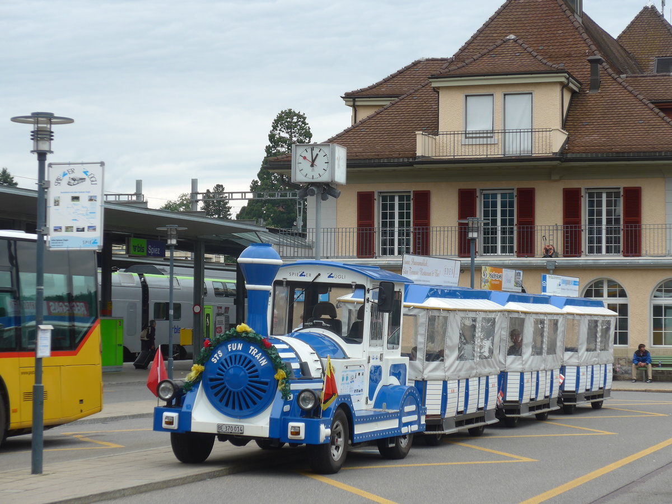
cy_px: 252
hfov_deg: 20.2
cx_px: 336
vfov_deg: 15.2
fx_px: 1883
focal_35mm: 97
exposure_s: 1/250
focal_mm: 19.2
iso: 80
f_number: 4.7
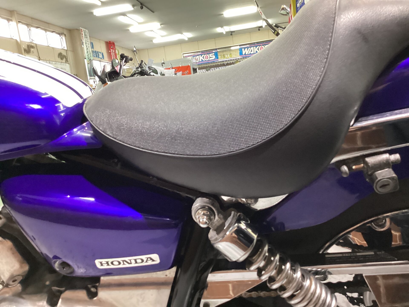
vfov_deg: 45.4
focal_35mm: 31
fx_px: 366
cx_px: 204
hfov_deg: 58.4
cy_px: 154
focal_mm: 3.3
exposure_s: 1/40
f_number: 2.4
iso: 320
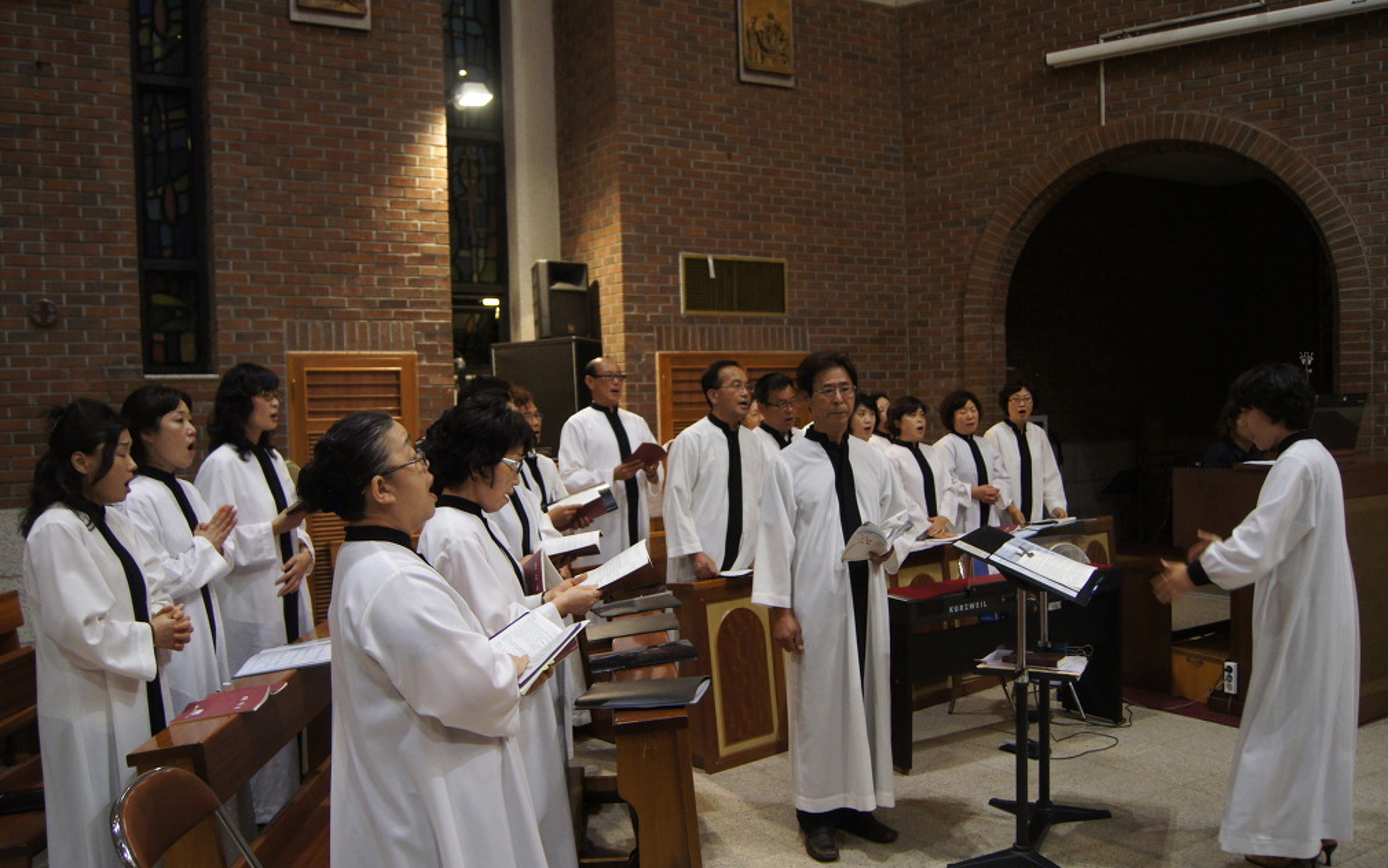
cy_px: 460
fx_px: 1173
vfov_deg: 40.6
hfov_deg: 61.2
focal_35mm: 31
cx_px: 689
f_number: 3.5
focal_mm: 20
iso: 800
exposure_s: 1/40
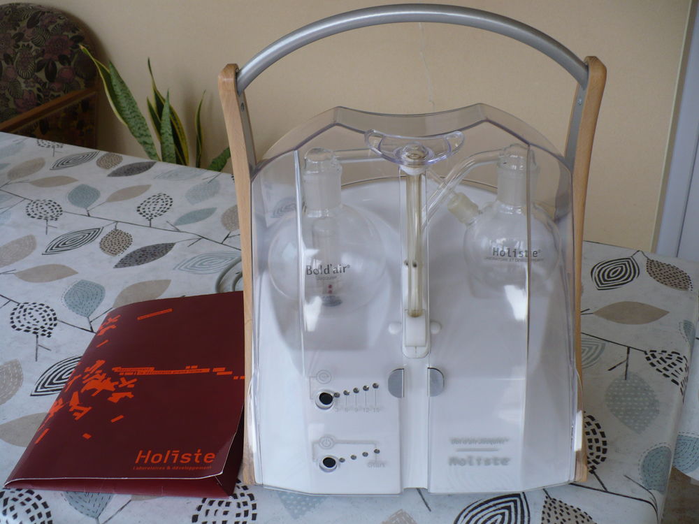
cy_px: 262
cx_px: 350
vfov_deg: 38.7
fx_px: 747
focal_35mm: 37
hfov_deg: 50.1
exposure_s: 1/40
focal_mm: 6.1
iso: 100
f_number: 2.8
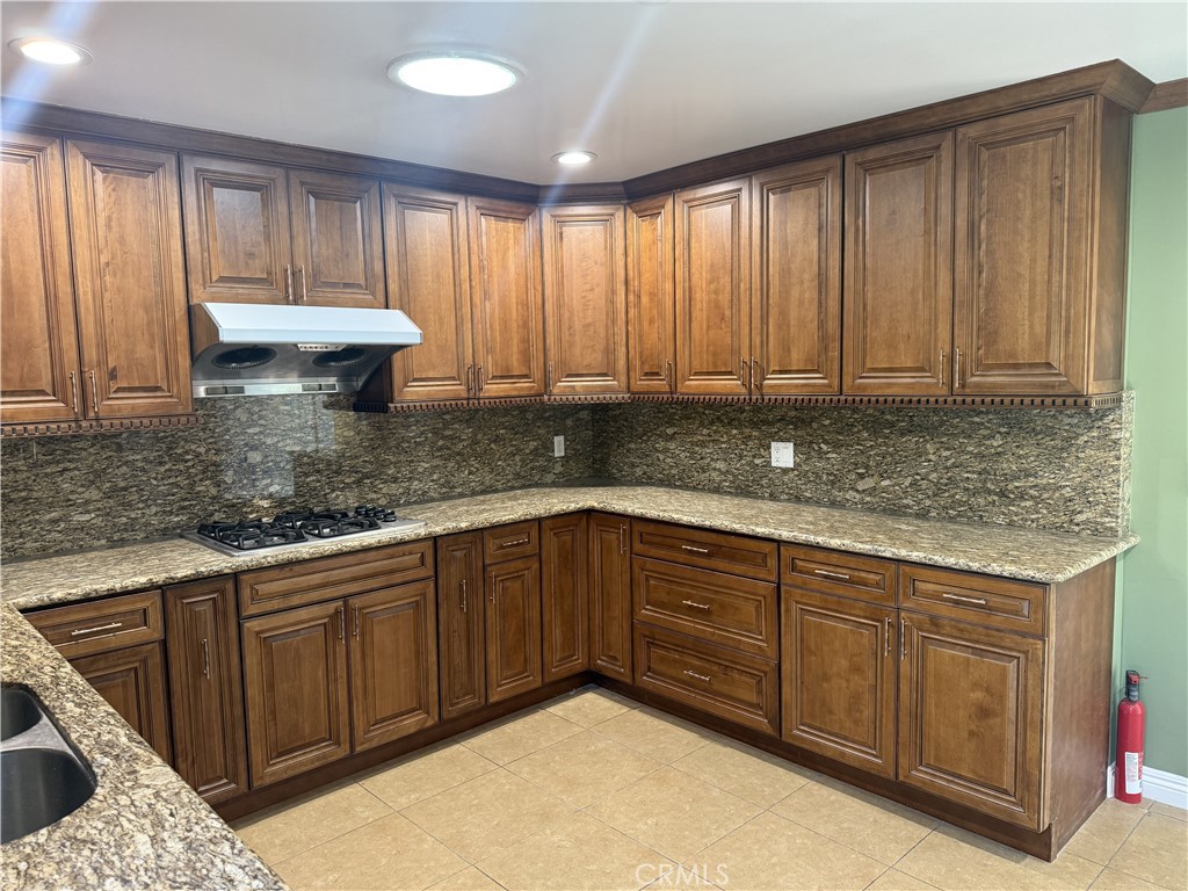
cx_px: 594
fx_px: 824
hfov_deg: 71.6
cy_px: 446
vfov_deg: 56.8
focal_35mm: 24
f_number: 1.78
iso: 200
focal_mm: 6.76
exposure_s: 1/65
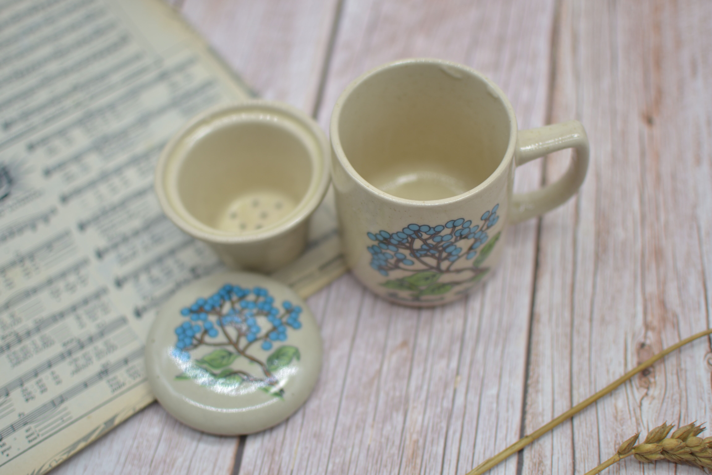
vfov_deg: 25.8
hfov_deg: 37.9
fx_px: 1038
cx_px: 356
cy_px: 238
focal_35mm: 52
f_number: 1.8
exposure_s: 1/500
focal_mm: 35
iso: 100
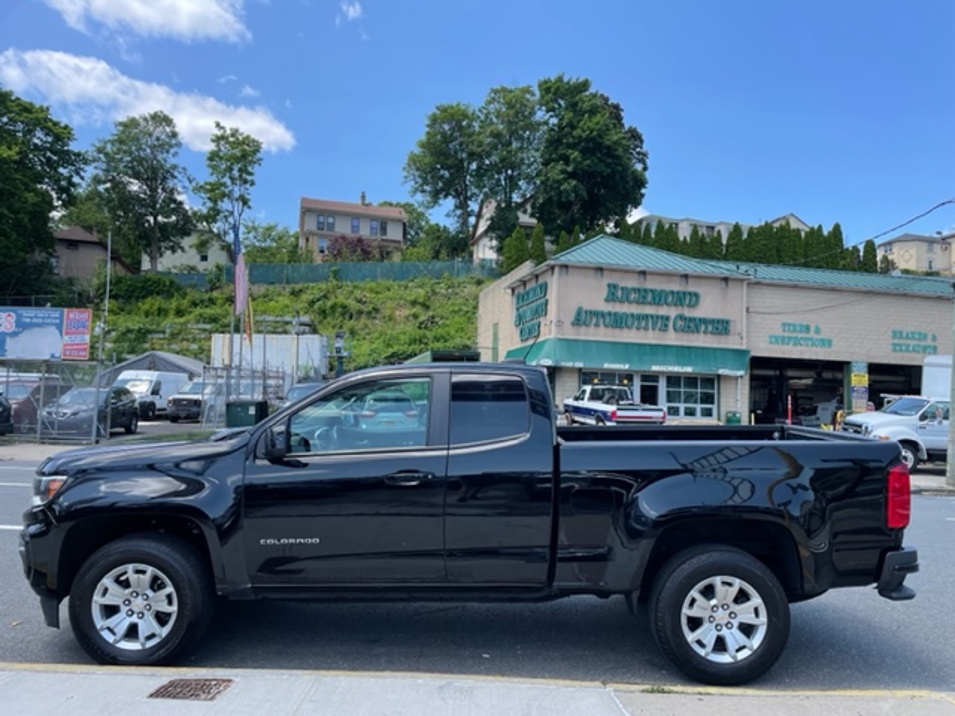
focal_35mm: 26
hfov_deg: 67.3
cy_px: 358
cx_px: 478
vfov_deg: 53.1
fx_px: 717
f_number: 1.6
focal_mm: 4.2
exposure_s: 1/1401
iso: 32
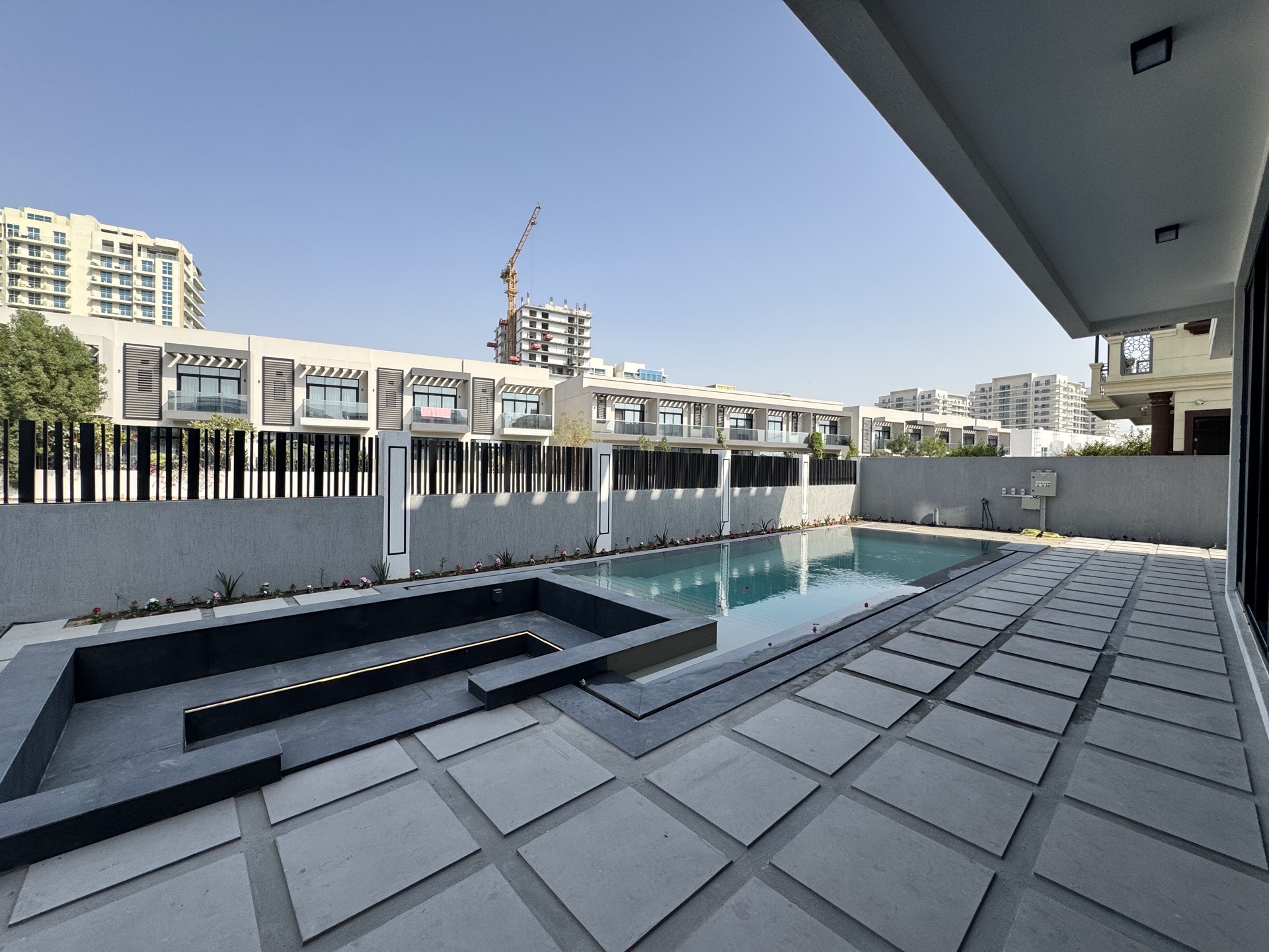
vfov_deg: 85.7
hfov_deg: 102.1
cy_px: 476
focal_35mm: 14
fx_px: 513
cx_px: 634
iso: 50
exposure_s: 1/2028
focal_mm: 2.22
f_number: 2.2
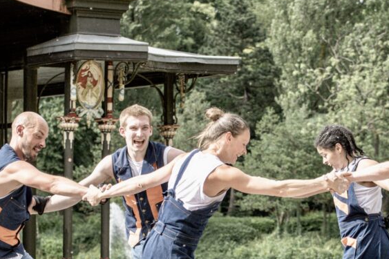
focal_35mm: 191
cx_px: 220
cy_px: 181
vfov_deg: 7.2
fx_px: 2063
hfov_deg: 10.8
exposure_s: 1/1600
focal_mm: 70
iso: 640
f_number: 5
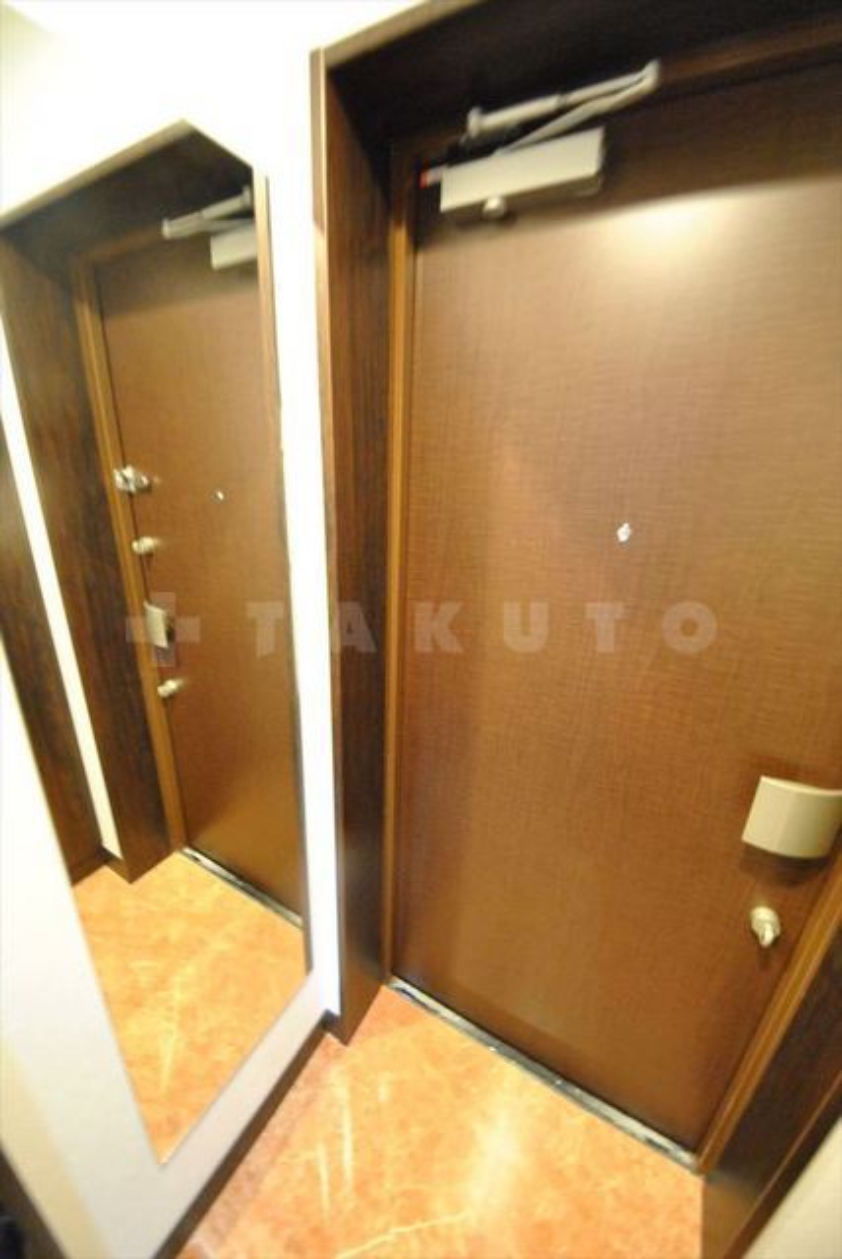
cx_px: 421
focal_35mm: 12
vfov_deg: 112.6
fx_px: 420
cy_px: 630
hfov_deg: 90.1
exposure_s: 1/6
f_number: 4.5
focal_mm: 8
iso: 1600
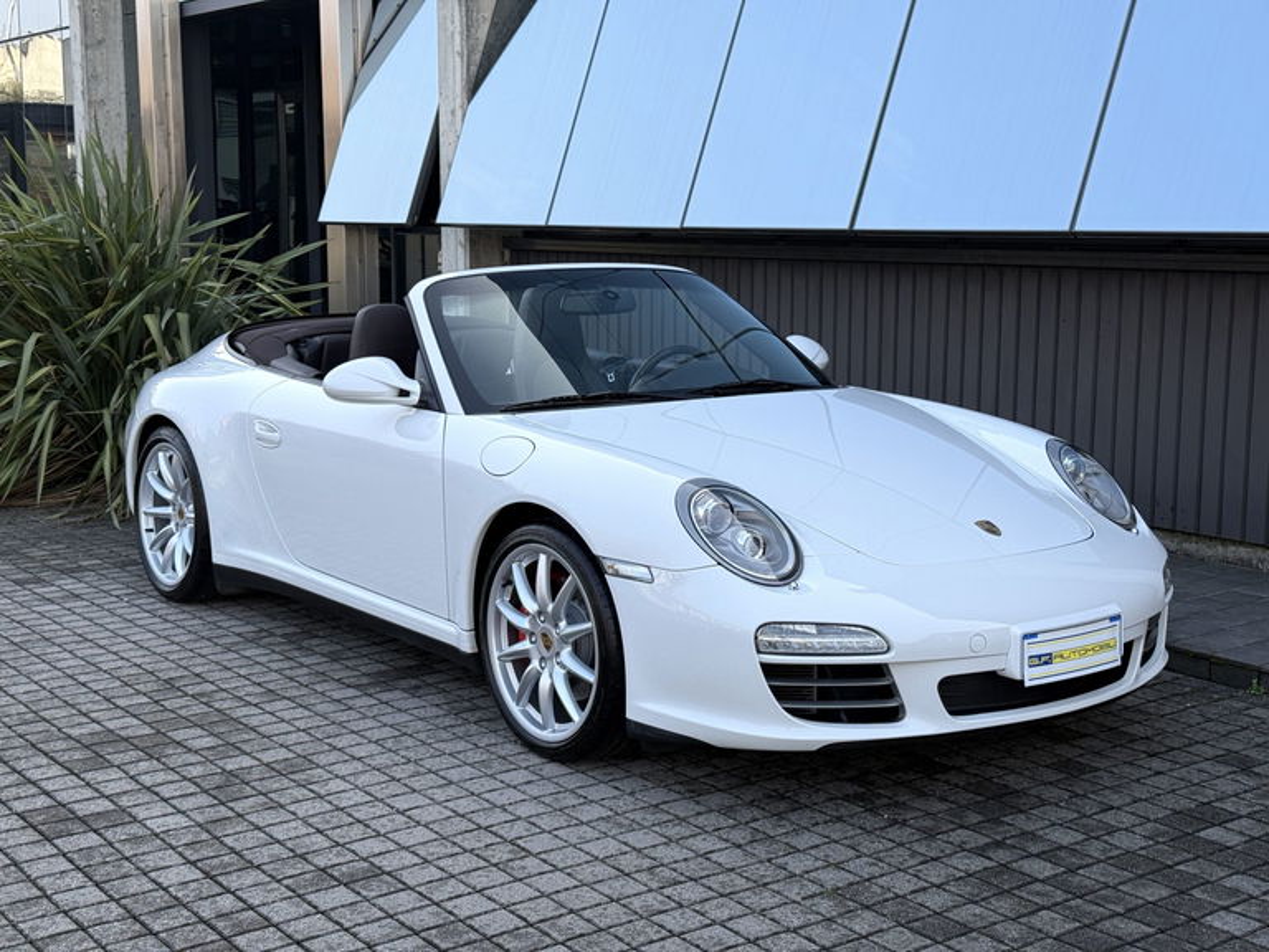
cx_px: 634
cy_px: 476
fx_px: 1760
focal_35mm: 48
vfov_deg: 30.3
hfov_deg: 39.7
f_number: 1.78
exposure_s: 1/928
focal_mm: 6.76
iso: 64
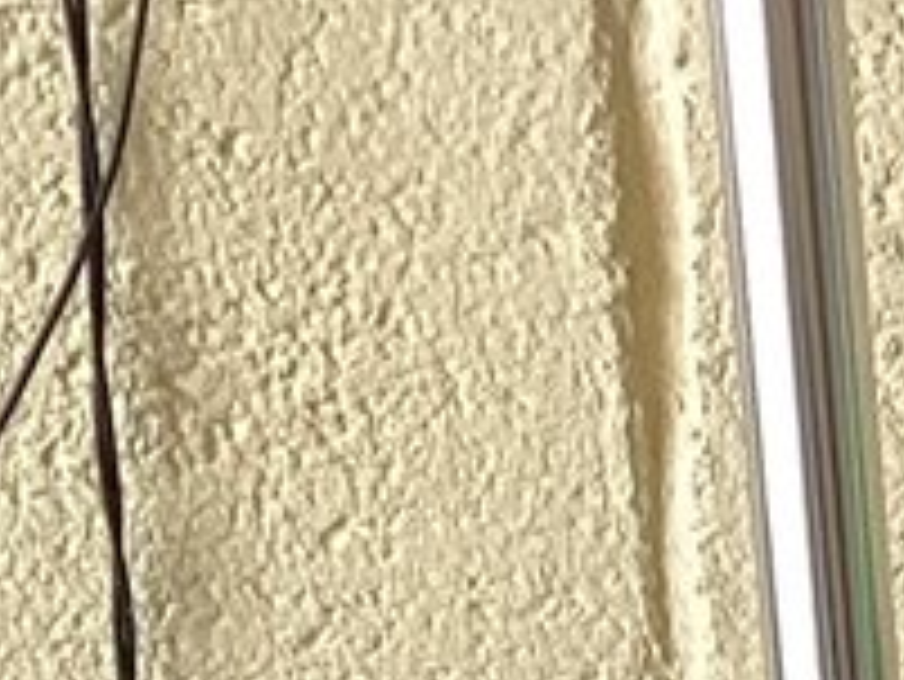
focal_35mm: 233
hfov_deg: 8.0
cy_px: 1970
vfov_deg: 6.0
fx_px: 6088
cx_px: 1999
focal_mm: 3.3
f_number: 2.4
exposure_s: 1/120
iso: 32
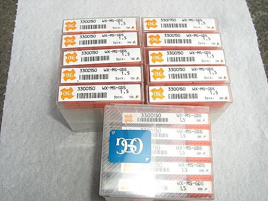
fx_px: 294
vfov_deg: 37.7
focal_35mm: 38
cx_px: 134
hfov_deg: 49.0
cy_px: 100
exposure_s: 1/200
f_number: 4.3
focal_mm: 6.2
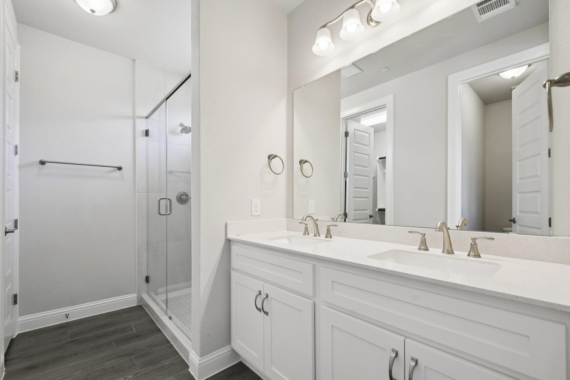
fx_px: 237
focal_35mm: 15
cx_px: 285
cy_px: 190
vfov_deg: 77.3
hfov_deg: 100.4
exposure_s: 1/25
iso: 400
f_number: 8
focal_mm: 10
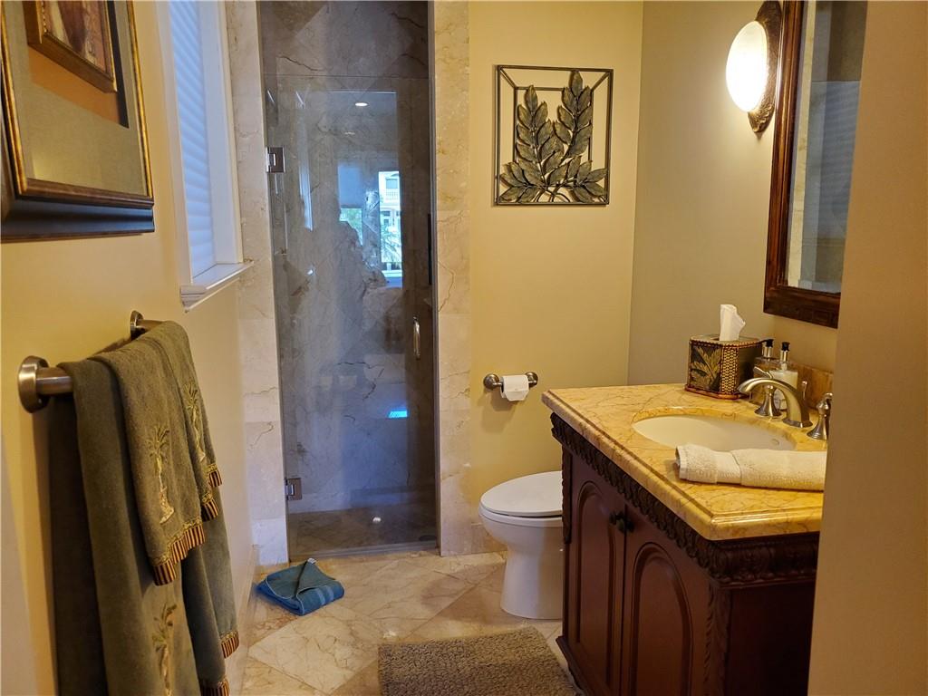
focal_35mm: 26
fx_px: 697
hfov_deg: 67.3
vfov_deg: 53.1
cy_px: 348
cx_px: 464
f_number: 1.5
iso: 250
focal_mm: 4.3
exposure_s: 1/59
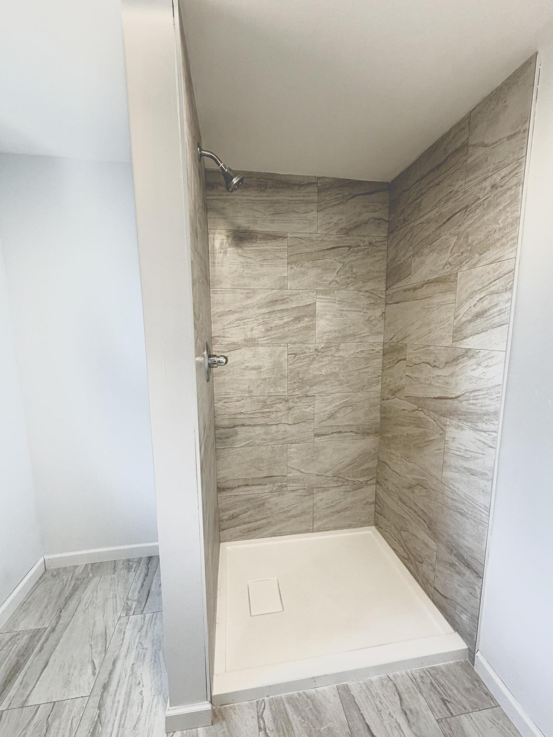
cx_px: 279
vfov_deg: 98.1
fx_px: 319
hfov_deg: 81.8
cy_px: 381
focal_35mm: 15
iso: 250
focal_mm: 2.22
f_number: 2.2
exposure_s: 1/120
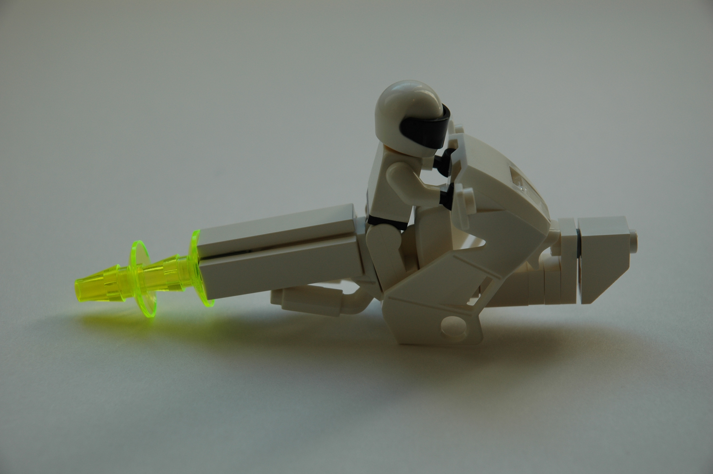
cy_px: 237
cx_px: 356
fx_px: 2078
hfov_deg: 19.5
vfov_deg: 13.0
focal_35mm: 105
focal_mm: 70
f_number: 7.1
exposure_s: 1/200
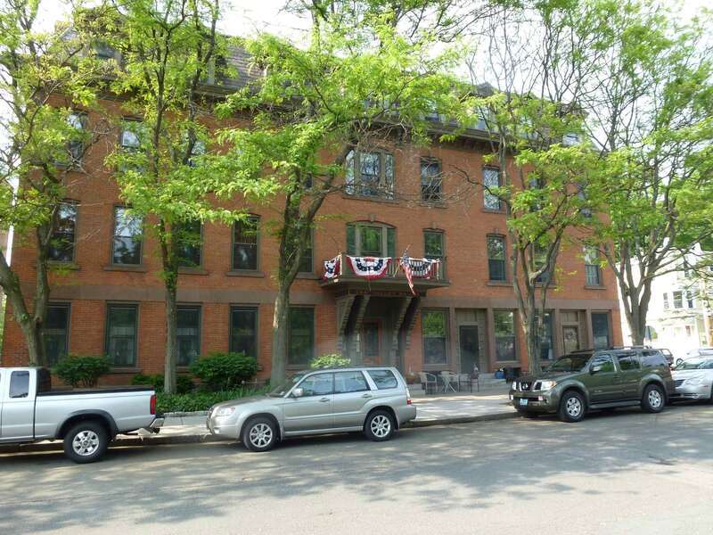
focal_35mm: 24
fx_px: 494
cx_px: 356
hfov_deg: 71.6
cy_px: 268
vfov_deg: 56.8
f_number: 3.5
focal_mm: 4.3
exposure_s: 1/125
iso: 100
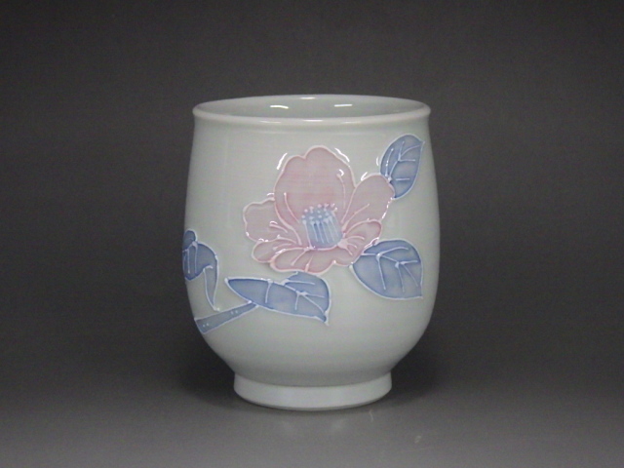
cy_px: 234
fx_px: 1694
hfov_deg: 20.9
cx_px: 312
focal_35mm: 94
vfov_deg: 15.7
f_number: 5
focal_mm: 16.7
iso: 400
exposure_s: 1/60
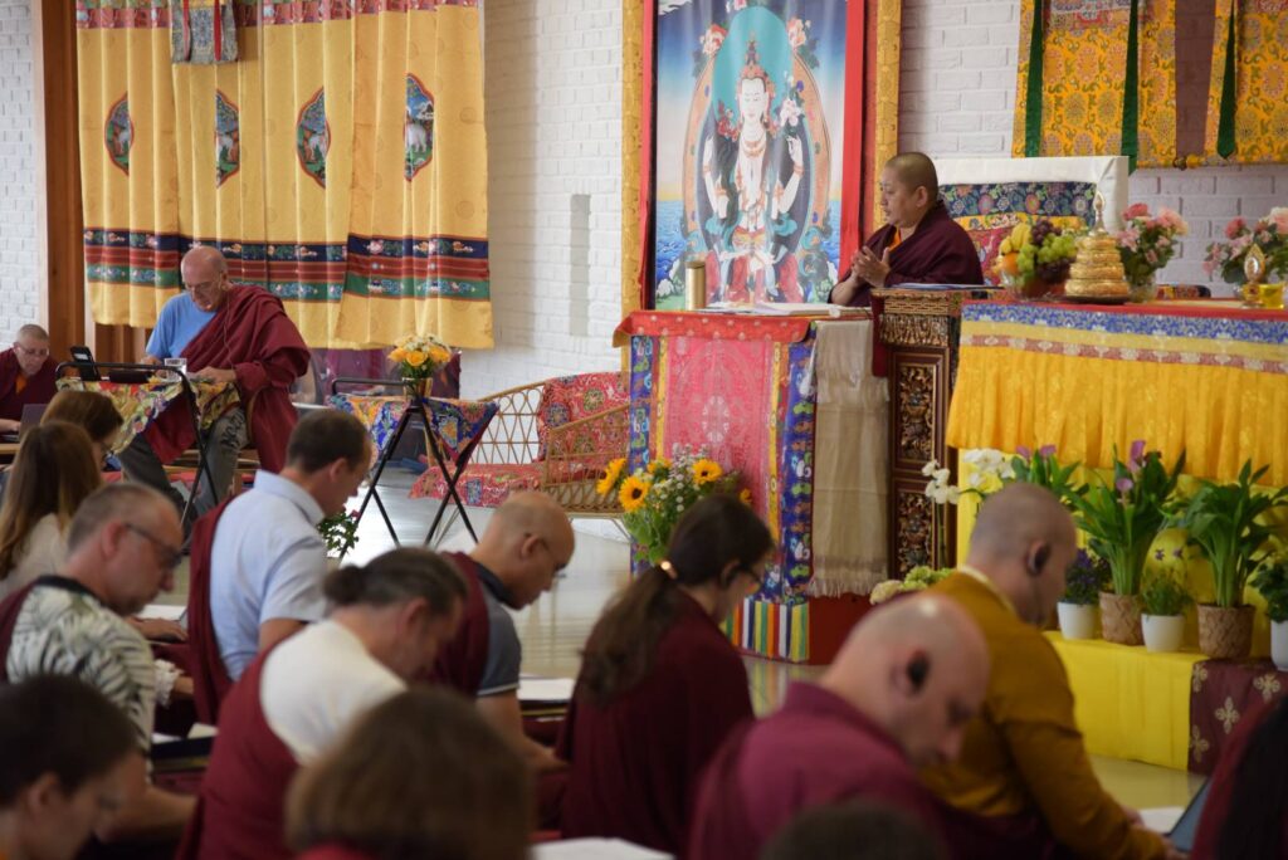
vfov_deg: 11.4
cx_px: 644
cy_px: 430
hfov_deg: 17.1
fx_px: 4296
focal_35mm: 120
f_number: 4
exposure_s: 1/160
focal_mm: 120
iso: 1600
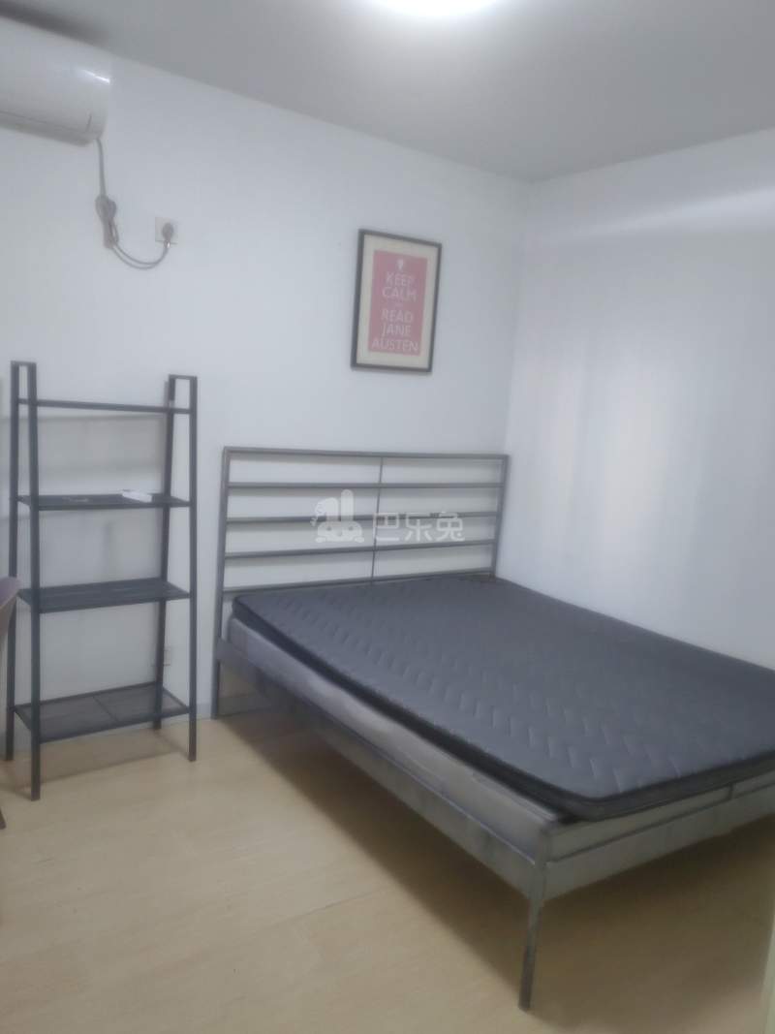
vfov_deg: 65.3
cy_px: 517
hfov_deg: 51.3
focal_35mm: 27
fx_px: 806
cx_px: 388
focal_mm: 5.52
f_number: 1.9
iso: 160
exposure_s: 1/50
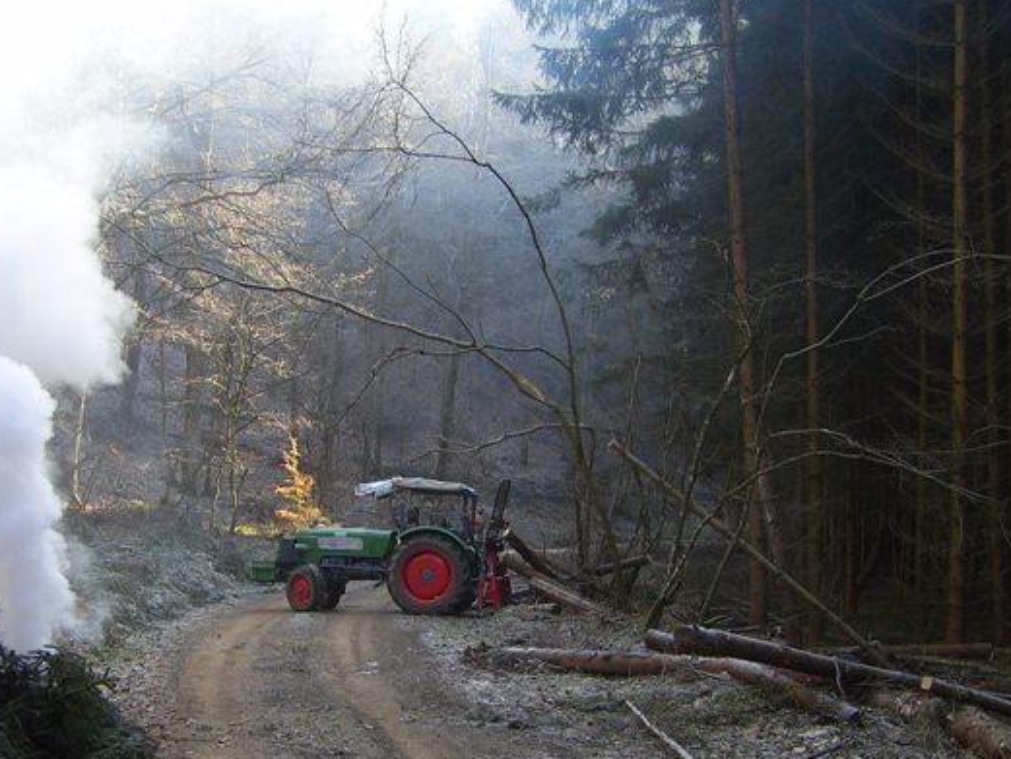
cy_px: 518
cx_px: 347
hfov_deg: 34.1
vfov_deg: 25.9
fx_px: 1636
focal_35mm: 56
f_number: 3.2
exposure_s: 1/100
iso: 50
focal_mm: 7.8
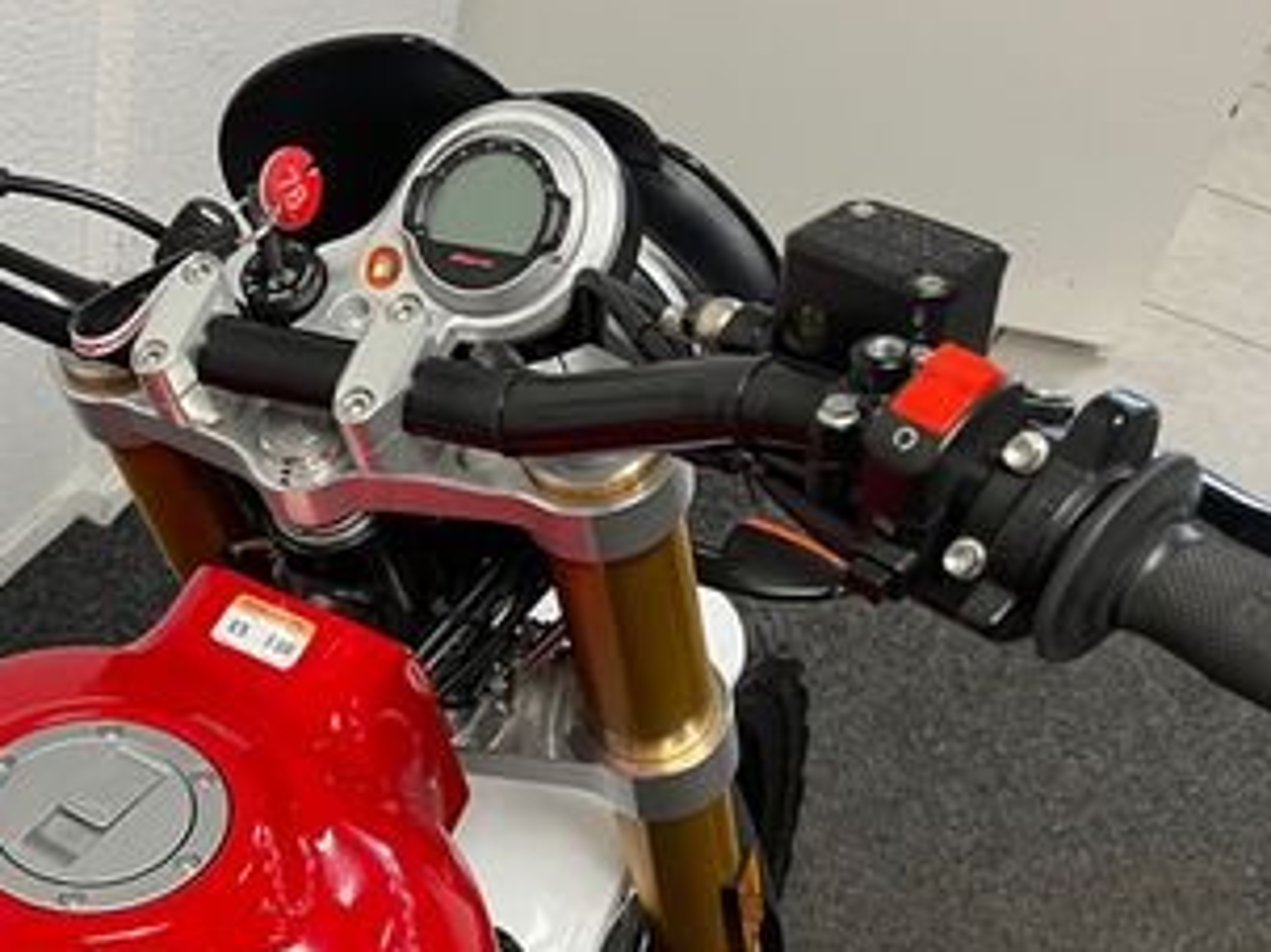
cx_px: 34
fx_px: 2019
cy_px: 826
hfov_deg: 32.5
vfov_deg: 25.8
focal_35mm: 55
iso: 80
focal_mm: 5.1
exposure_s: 1/50
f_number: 1.6
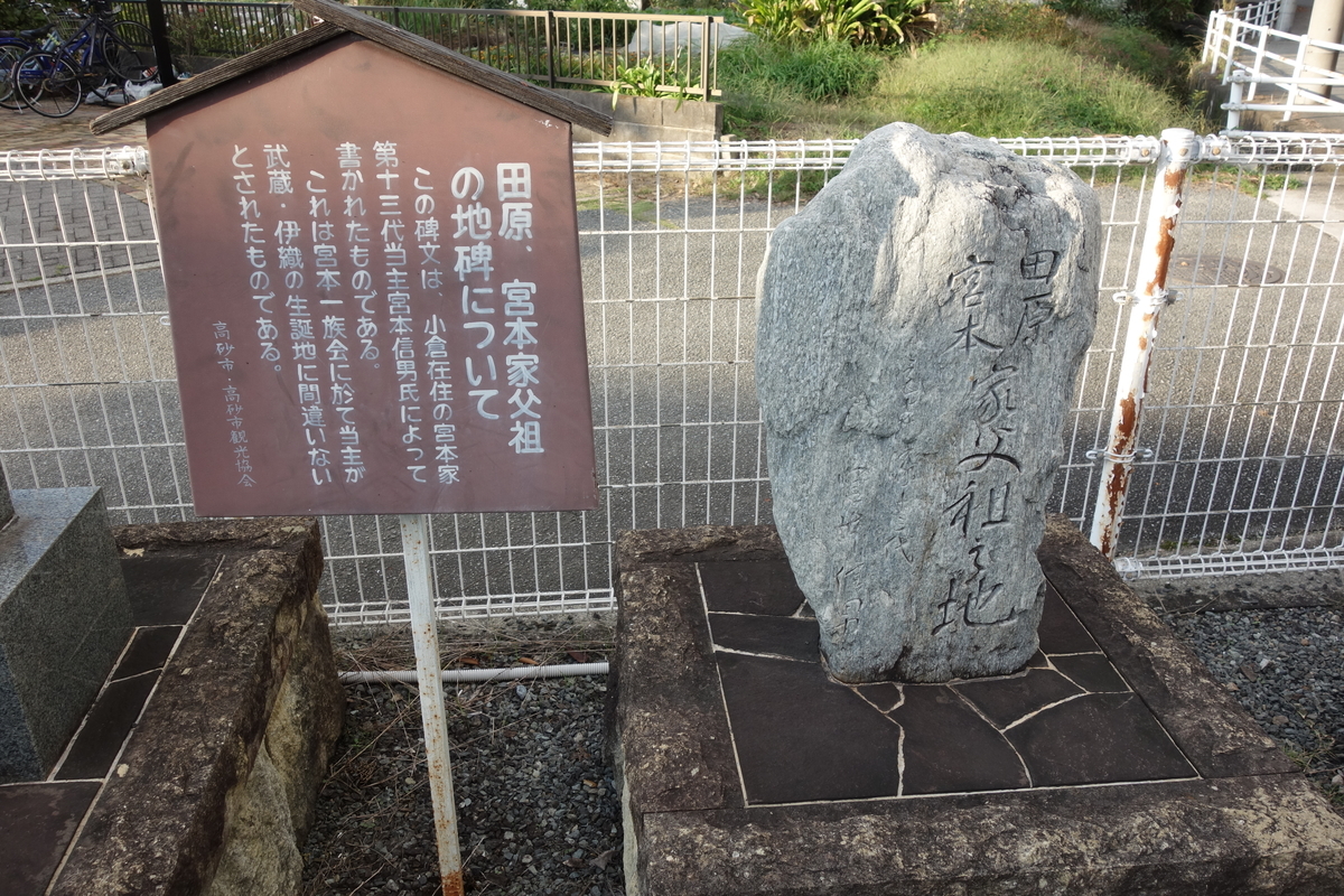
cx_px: 672
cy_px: 448
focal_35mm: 28
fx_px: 1045
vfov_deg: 46.4
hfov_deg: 65.5
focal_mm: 10.4
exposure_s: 1/125
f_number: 5.6
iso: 125
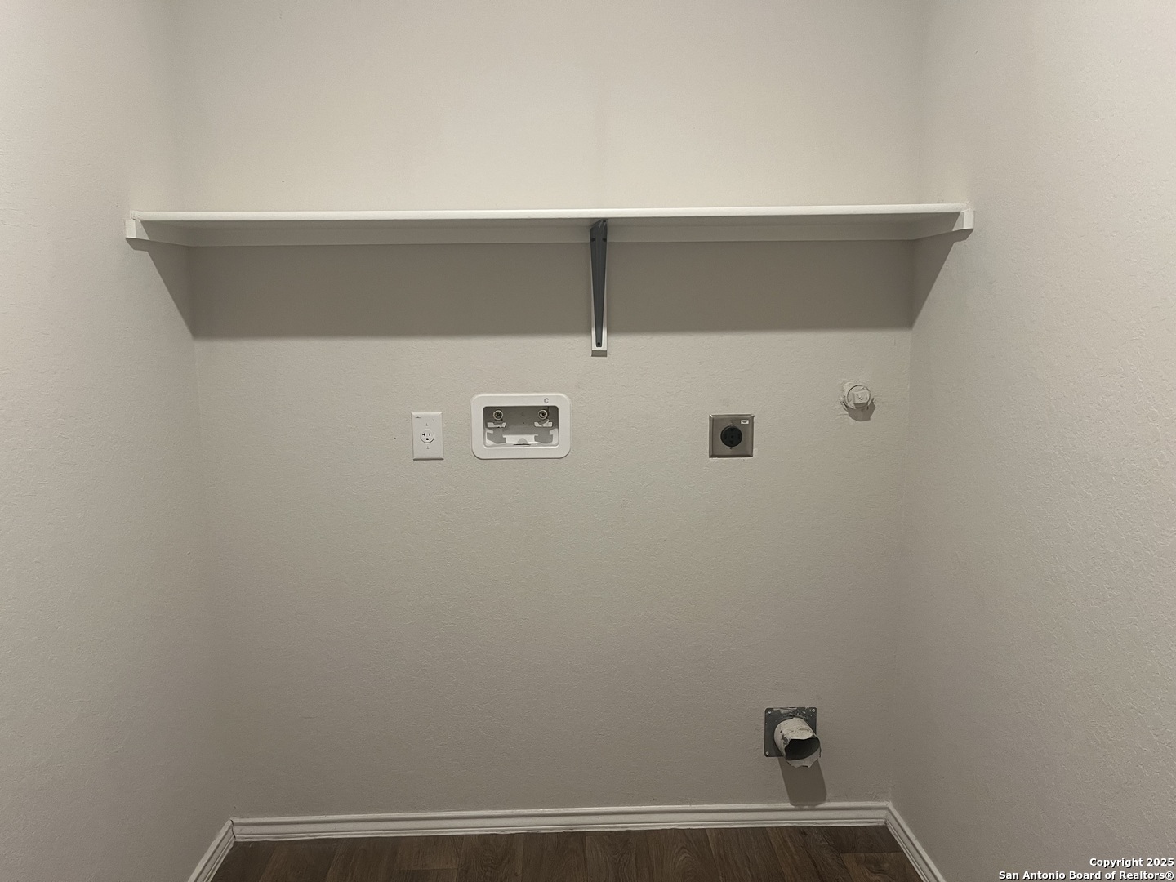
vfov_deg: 53.1
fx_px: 883
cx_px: 588
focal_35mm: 26
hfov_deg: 67.3
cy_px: 441
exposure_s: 1/60
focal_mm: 5.1
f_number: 1.6
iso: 200
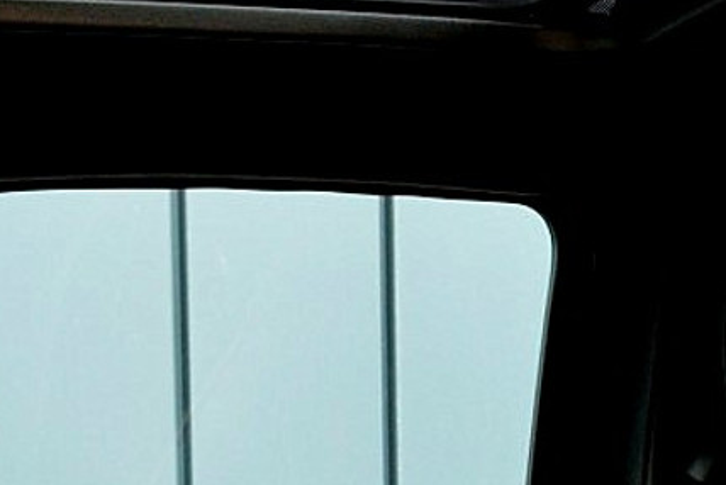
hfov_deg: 16.7
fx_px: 2442
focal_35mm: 121
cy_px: 1001
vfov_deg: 10.4
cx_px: 636
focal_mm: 18
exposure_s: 1/60
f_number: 7.1
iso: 800
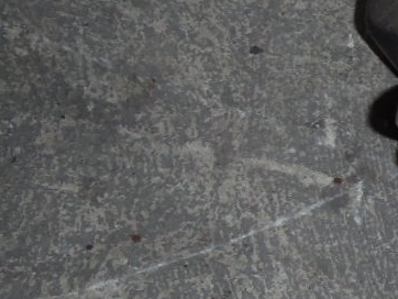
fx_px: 1139
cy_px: 96
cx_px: 672
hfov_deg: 17.0
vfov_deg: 14.9
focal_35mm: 99
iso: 100
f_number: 3.9
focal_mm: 5
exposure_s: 1/30
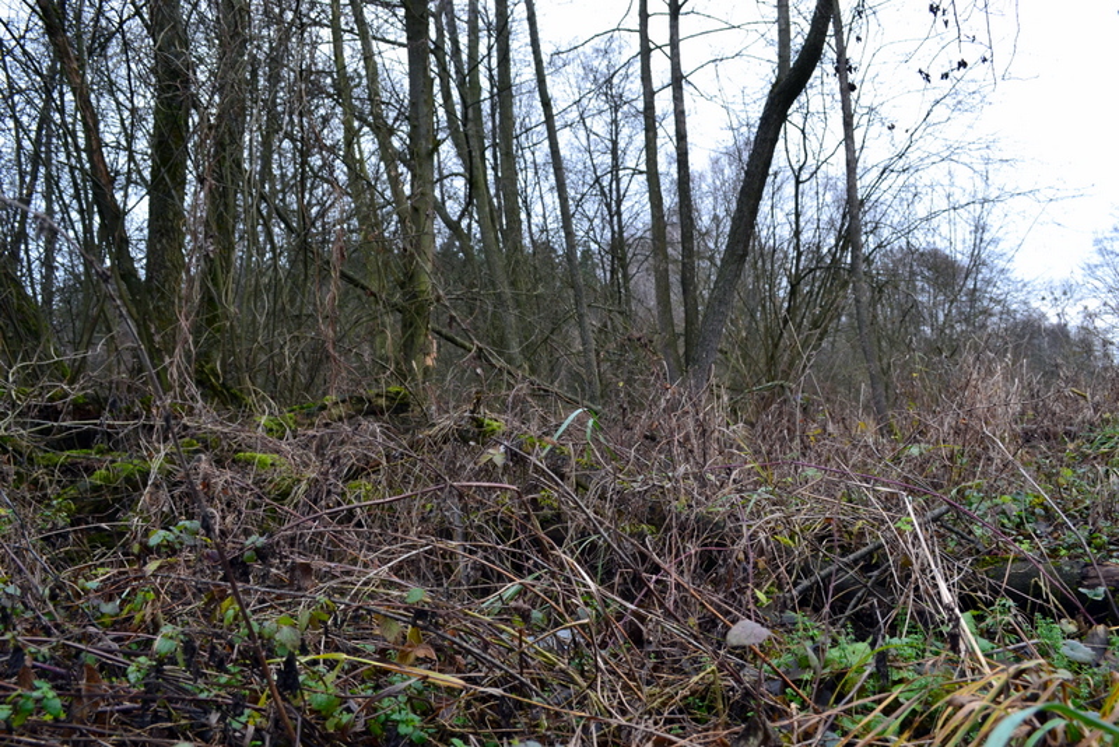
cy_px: 374
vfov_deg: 43.6
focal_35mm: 30
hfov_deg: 61.9
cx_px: 560
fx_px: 933
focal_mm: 20
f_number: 8
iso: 560
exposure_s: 1/60
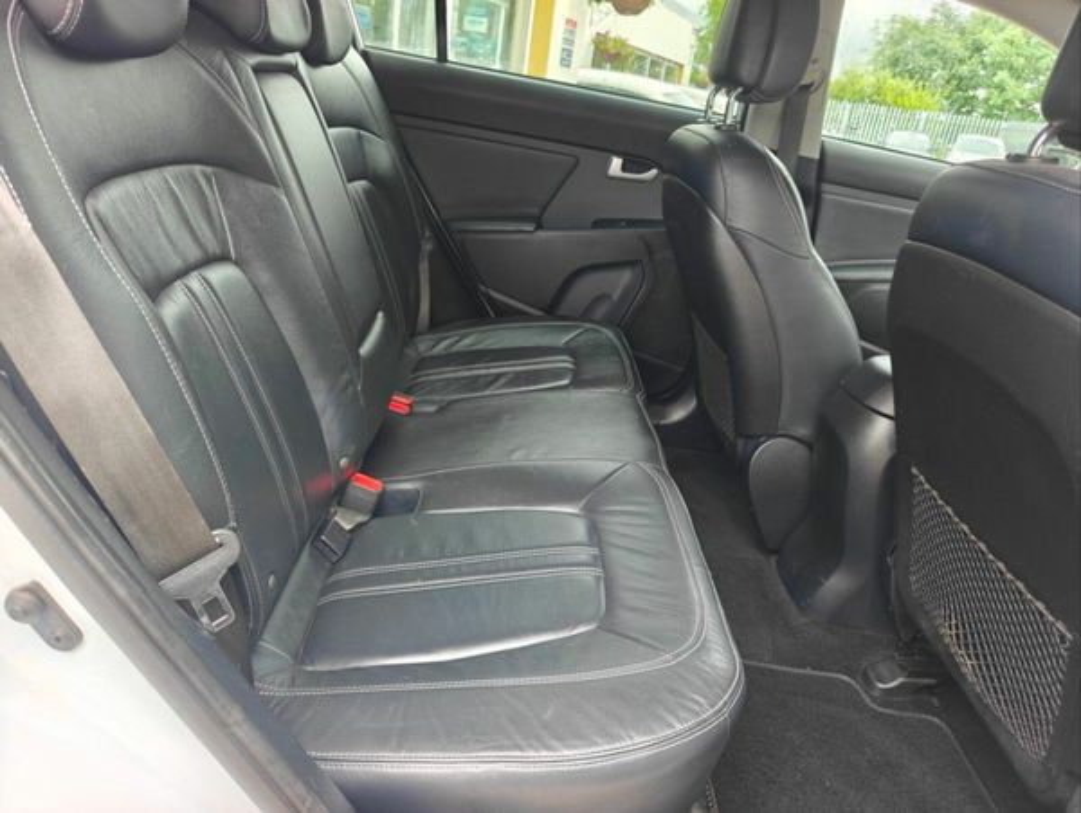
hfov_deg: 71.6
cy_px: 406
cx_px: 540
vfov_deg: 56.9
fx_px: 750
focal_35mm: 24
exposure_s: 1/120
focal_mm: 6.06
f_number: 1.7
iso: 250
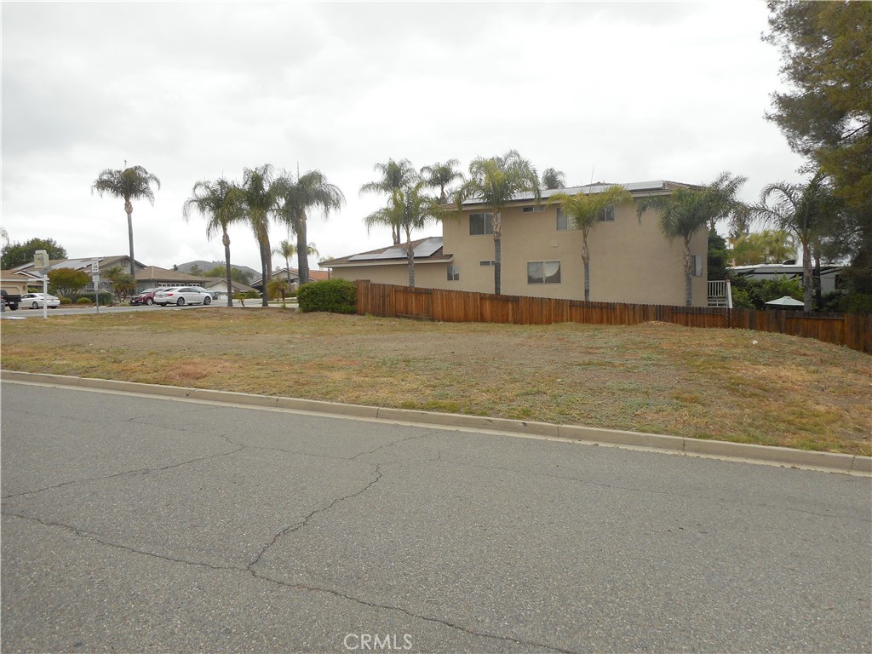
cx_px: 436
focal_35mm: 25
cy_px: 327
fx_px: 630
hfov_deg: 69.4
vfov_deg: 54.9
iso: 80
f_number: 3.7
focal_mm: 4.5
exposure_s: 1/320
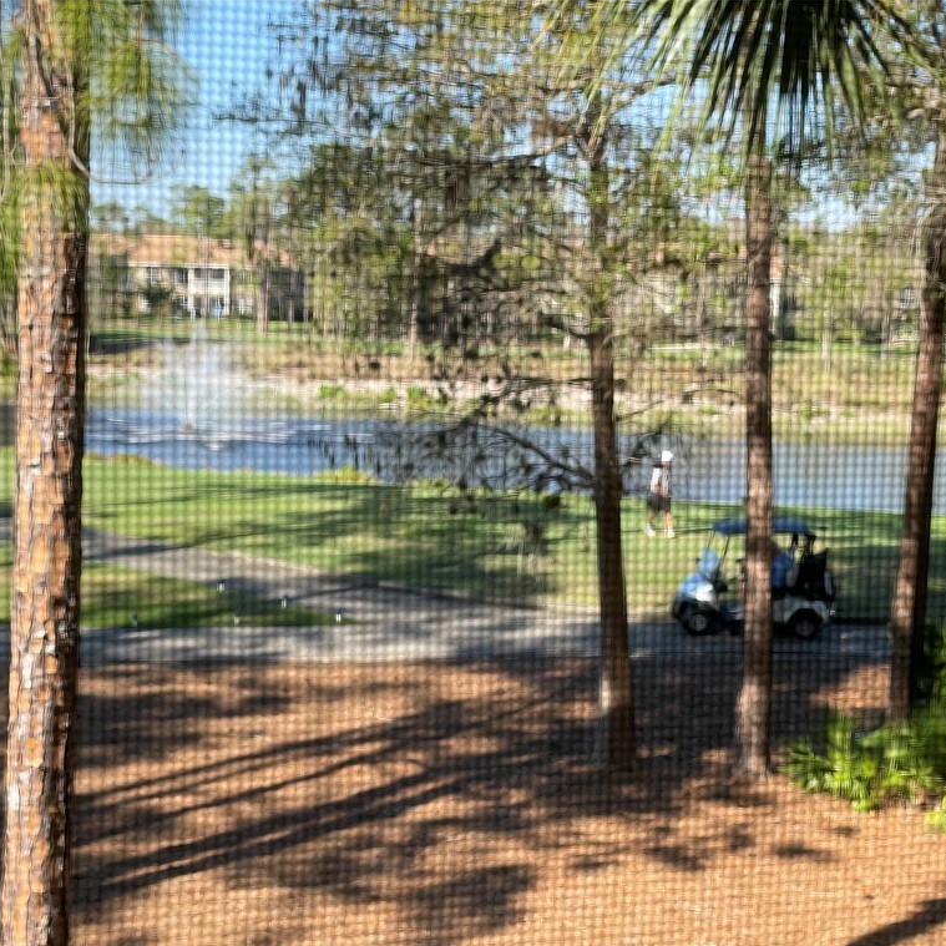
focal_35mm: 62
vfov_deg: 27.7
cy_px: 477
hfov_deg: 27.6
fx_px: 1917
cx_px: 337
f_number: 2
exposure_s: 1/280
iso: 25
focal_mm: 6
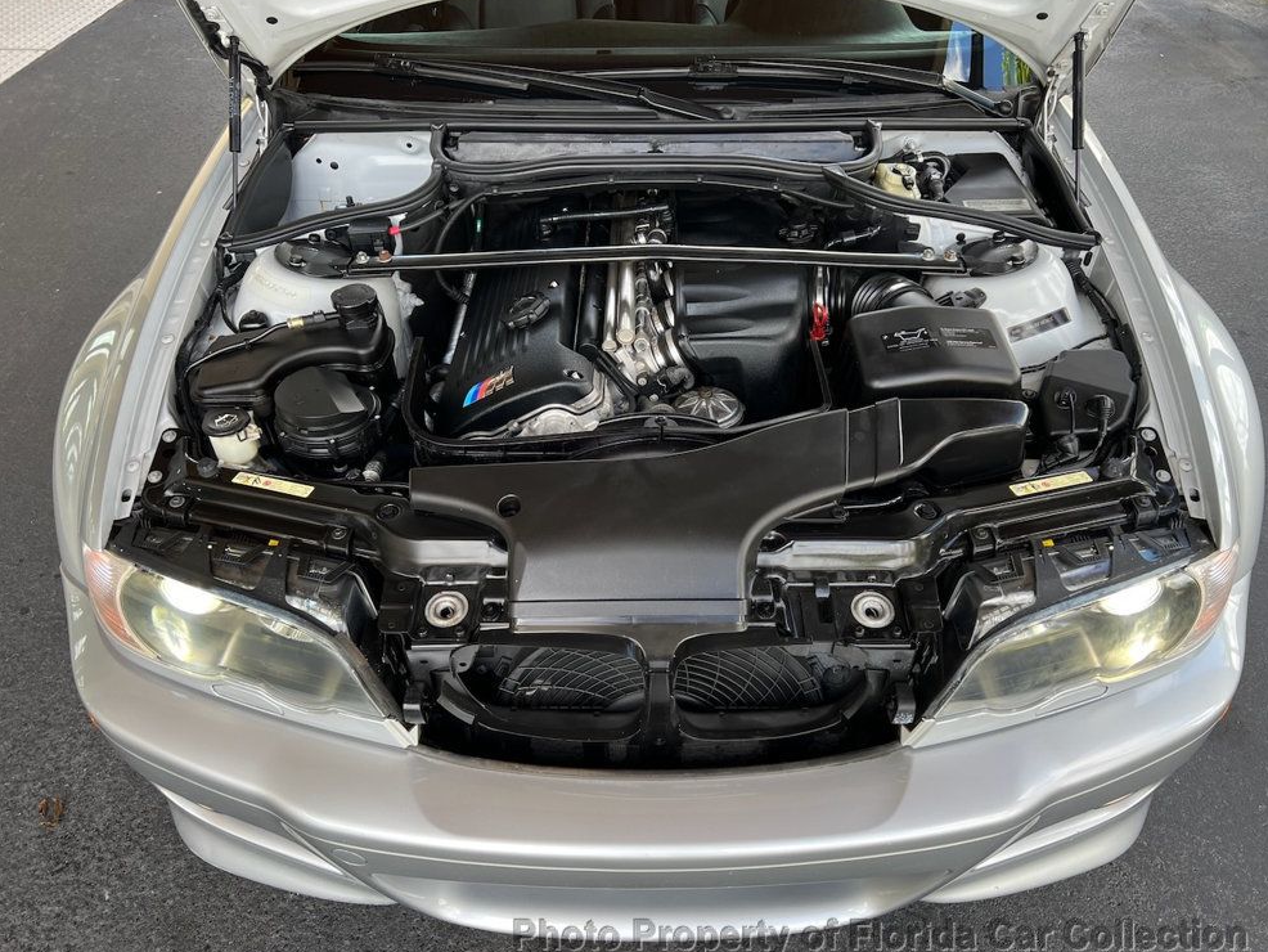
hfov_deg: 65.3
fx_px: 989
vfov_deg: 51.4
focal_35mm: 27
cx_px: 656
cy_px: 485
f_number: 1.5
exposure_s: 1/188
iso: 40
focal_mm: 5.7
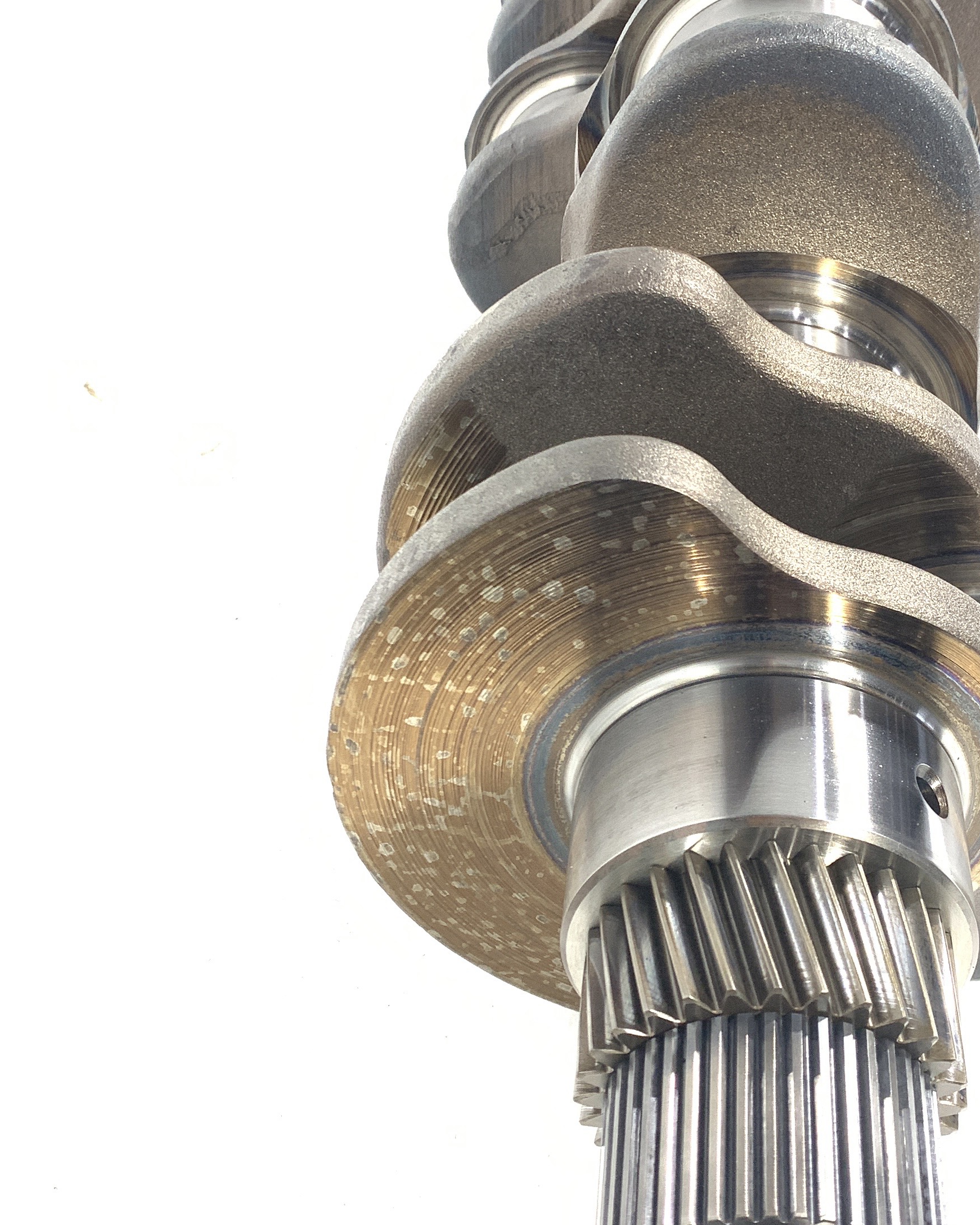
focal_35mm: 47
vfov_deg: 39.5
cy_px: 594
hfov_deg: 31.6
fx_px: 1704
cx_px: 705
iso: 40
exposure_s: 1/120
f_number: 1.8
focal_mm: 4.25
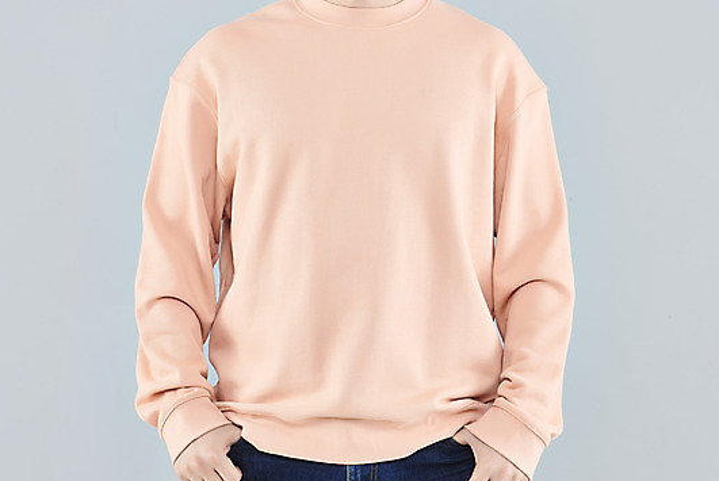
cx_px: 366
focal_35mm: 115
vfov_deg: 11.9
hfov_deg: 17.8
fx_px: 2299
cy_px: 238
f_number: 16
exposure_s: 1/125
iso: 100
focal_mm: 102
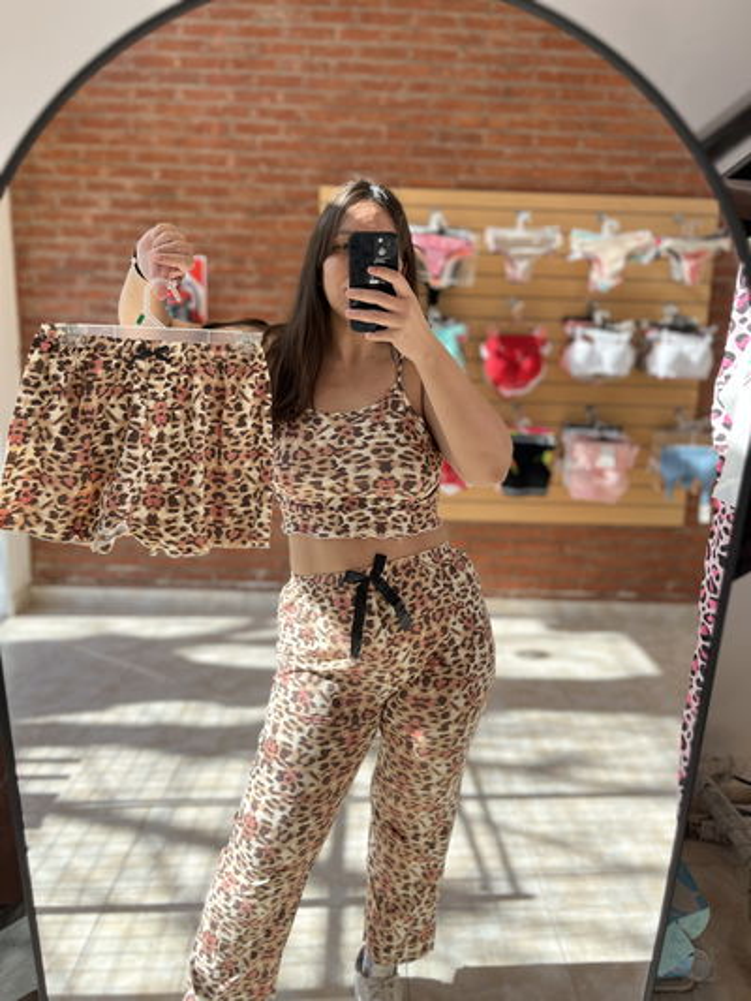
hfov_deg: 53.1
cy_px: 500
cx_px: 376
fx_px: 752
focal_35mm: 26
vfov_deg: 67.3
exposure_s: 1/513
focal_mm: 5.1
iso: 50
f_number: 1.6
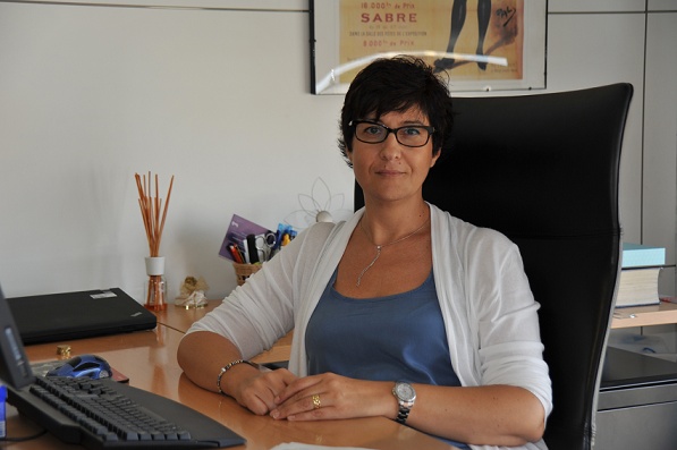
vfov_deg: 17.5
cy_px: 225
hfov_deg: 26.0
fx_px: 1466
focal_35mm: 78
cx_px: 338
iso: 400
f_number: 5
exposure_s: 1/125
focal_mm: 78
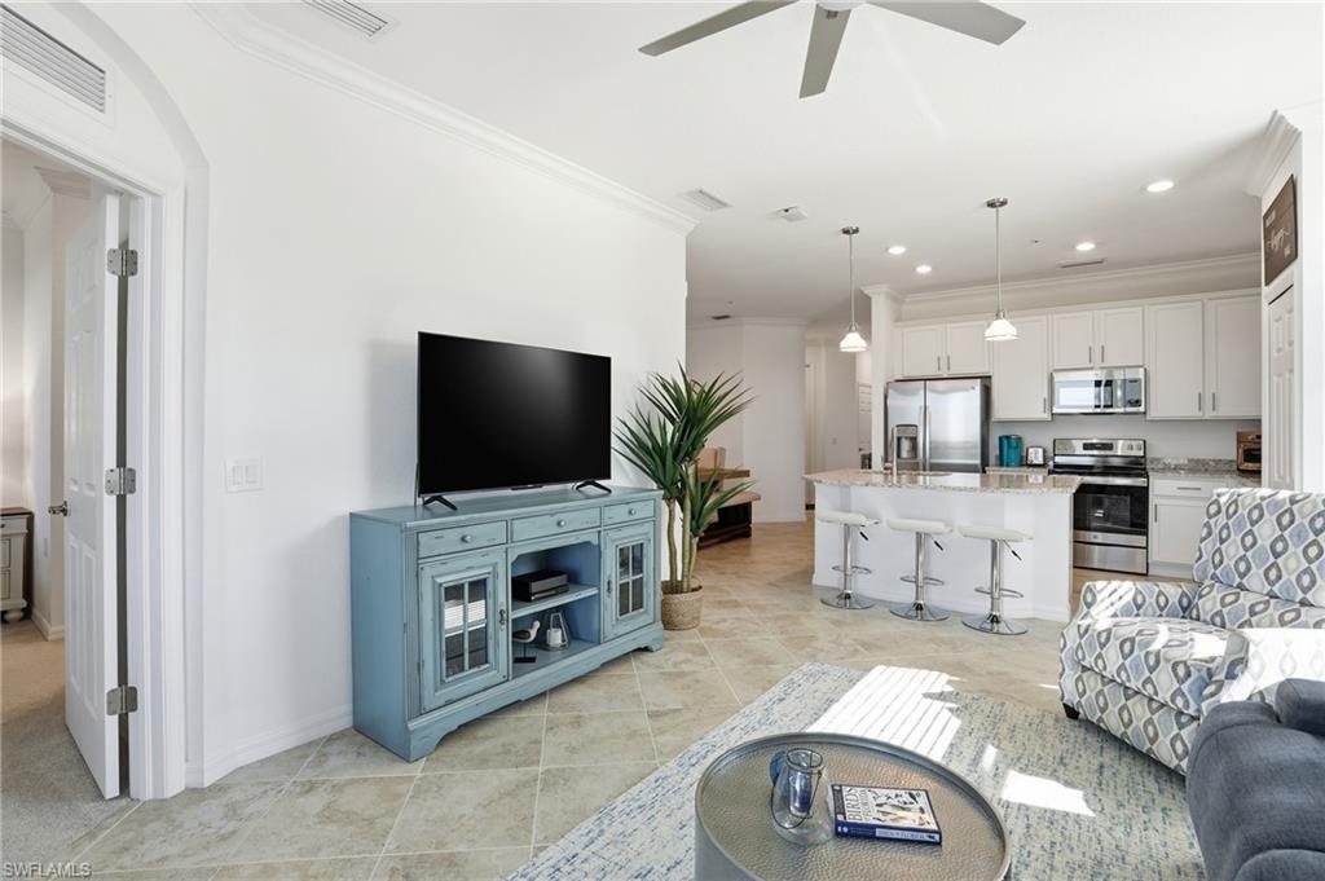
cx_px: 662
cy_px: 440
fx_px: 588
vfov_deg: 73.7
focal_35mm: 16
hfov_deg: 96.8
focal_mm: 16
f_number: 9
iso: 400
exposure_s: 1/160
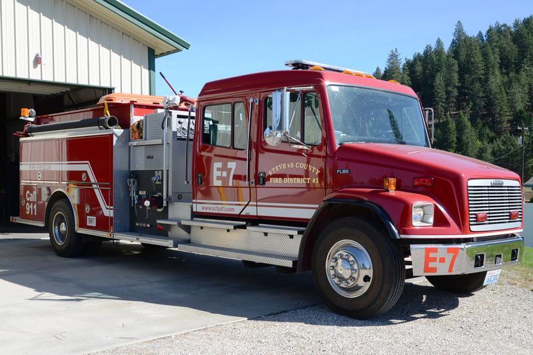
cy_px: 178
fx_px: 533
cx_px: 266
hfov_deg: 53.1
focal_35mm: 36
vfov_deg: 36.9
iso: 100
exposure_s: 1/250
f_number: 8
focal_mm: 24
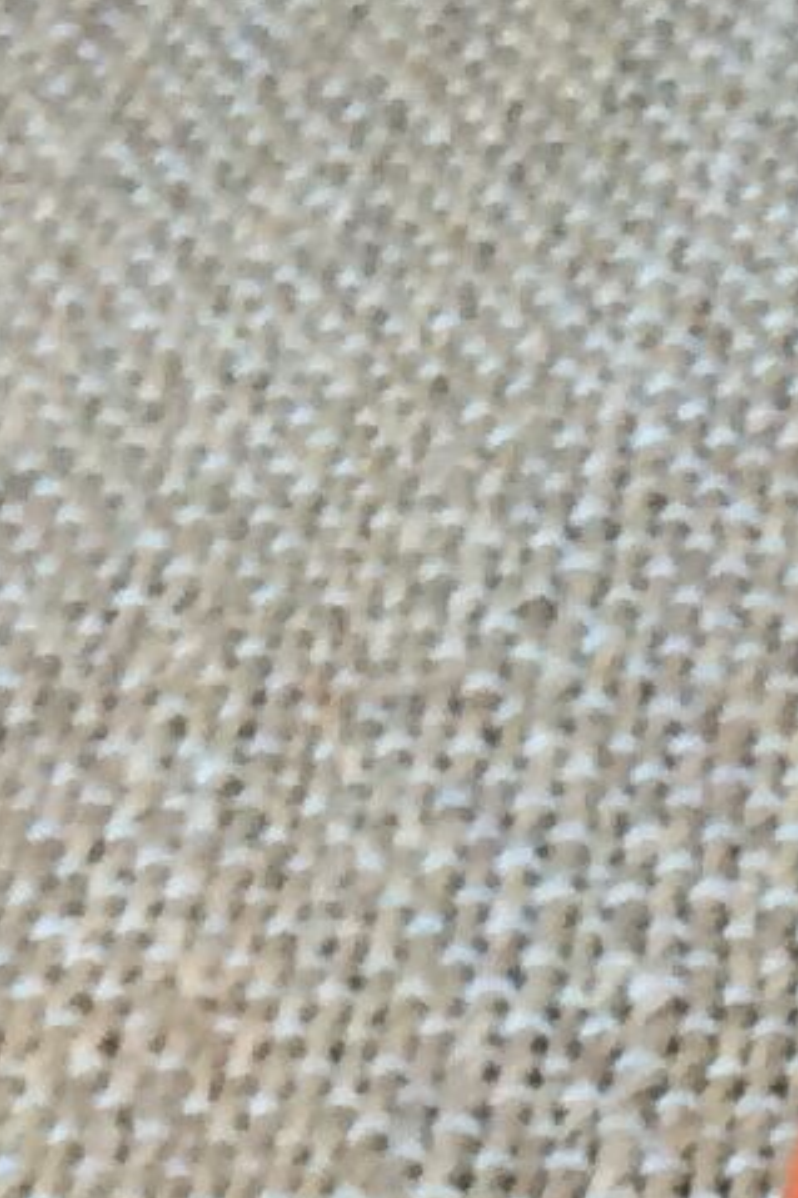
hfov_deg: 7.1
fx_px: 5989
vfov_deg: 10.6
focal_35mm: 180
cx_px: 2026
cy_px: 2326
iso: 125
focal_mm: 3.3
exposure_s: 1/25
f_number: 2.4
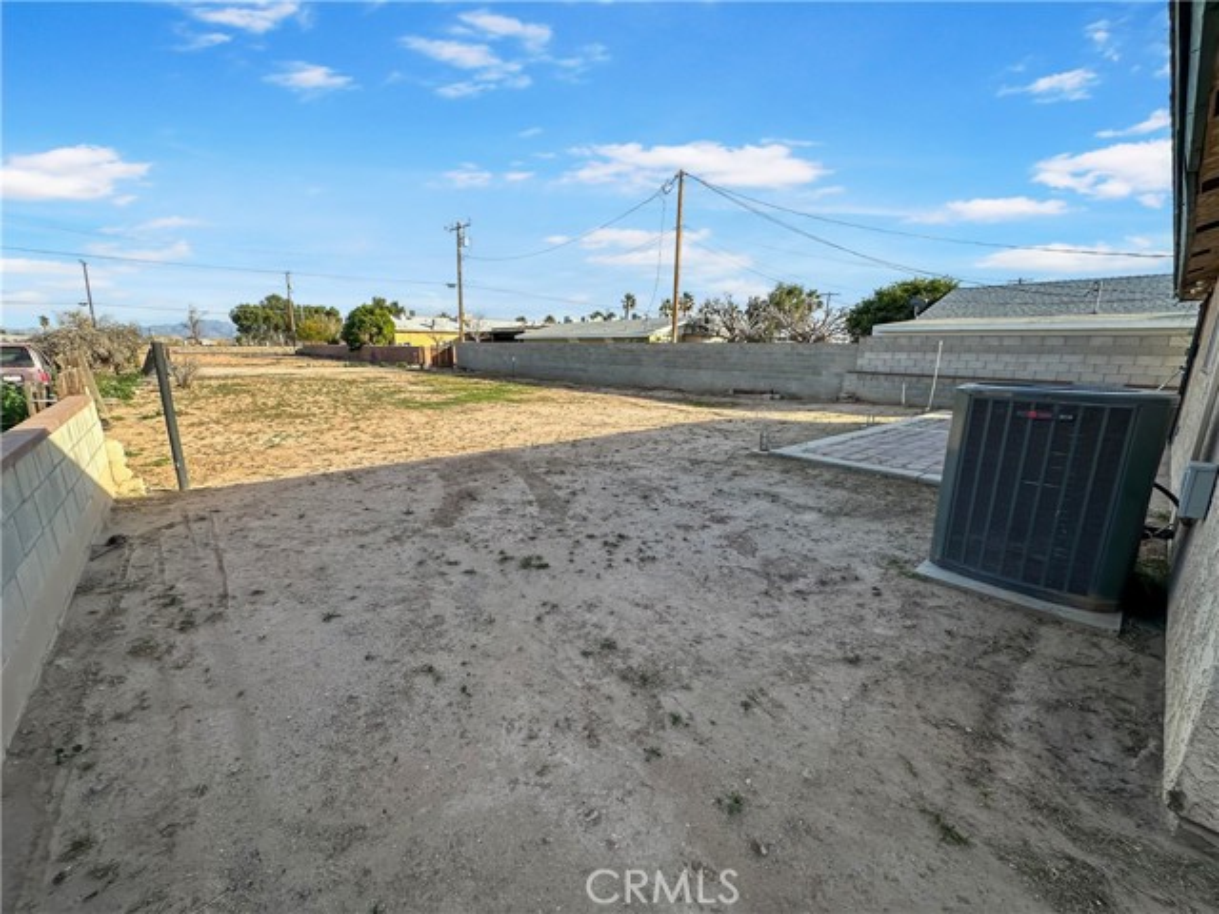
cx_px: 610
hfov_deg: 102.1
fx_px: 493
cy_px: 457
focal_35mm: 14
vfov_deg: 85.7
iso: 40
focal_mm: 2.22
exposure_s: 1/1000
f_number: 2.2
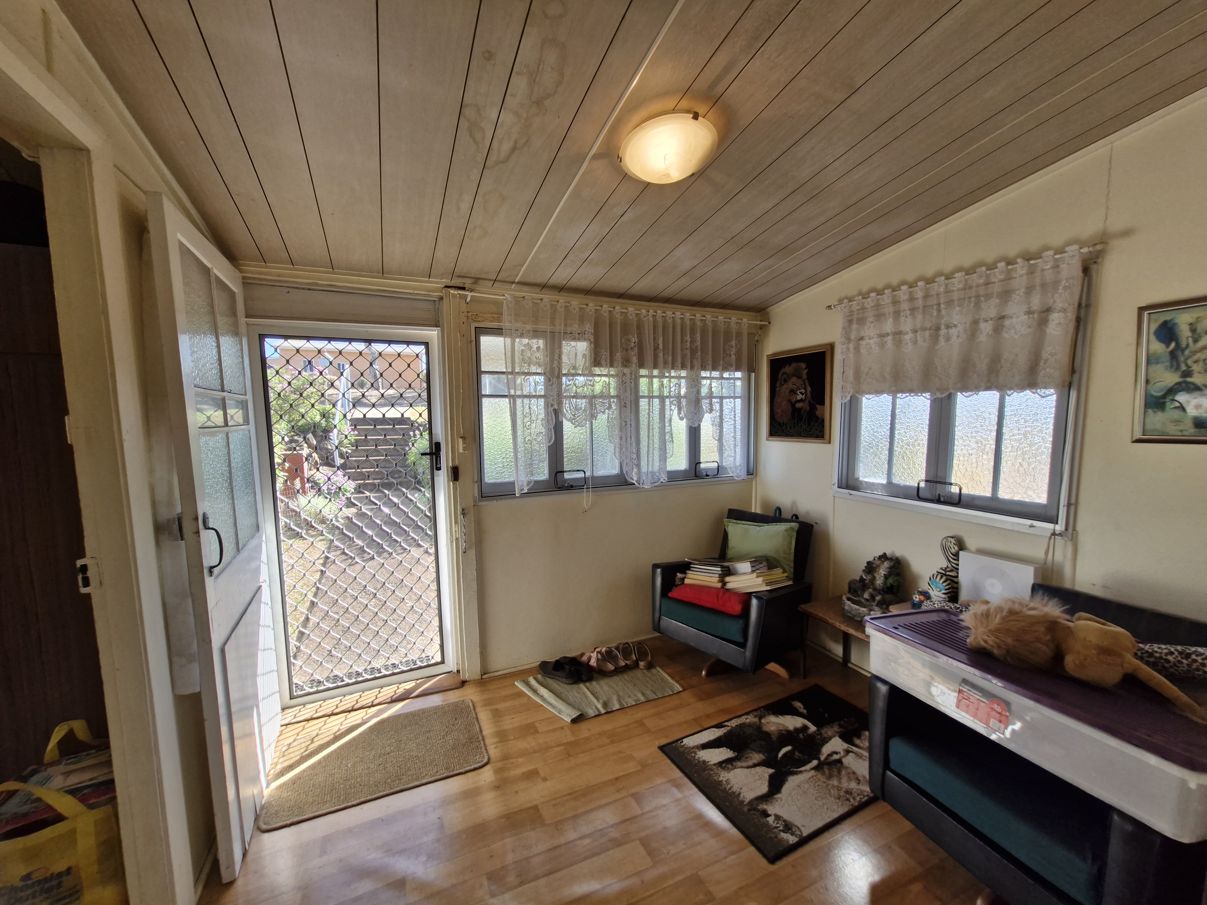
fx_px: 453
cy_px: 452
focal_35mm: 13
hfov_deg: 106.2
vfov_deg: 89.9
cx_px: 604
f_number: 2.2
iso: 64
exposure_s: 1/100
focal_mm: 1.74
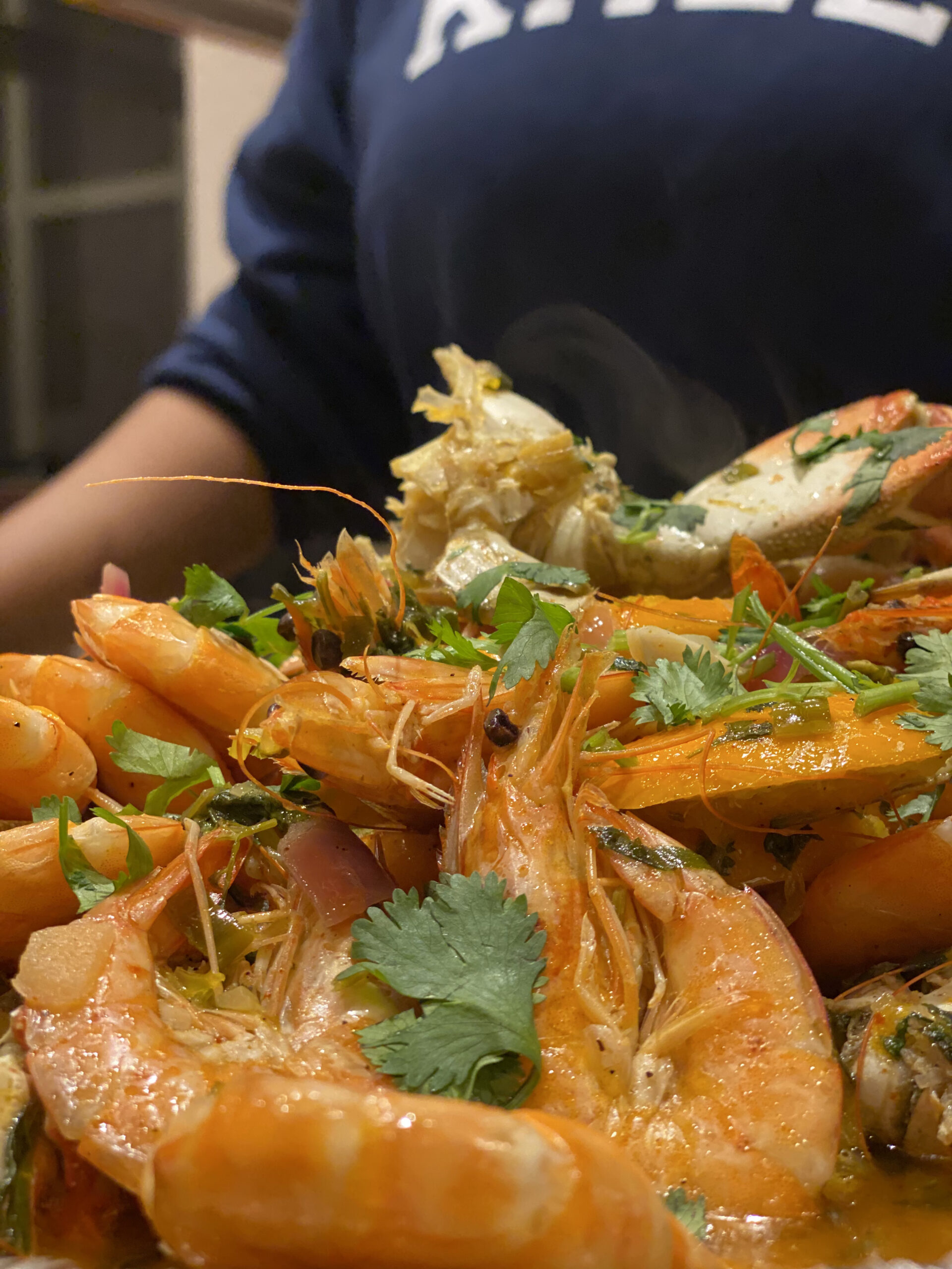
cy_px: 634
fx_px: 1907
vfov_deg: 36.8
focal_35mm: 52
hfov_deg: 28.0
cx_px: 476
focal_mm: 6
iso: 125
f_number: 2
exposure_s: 1/40
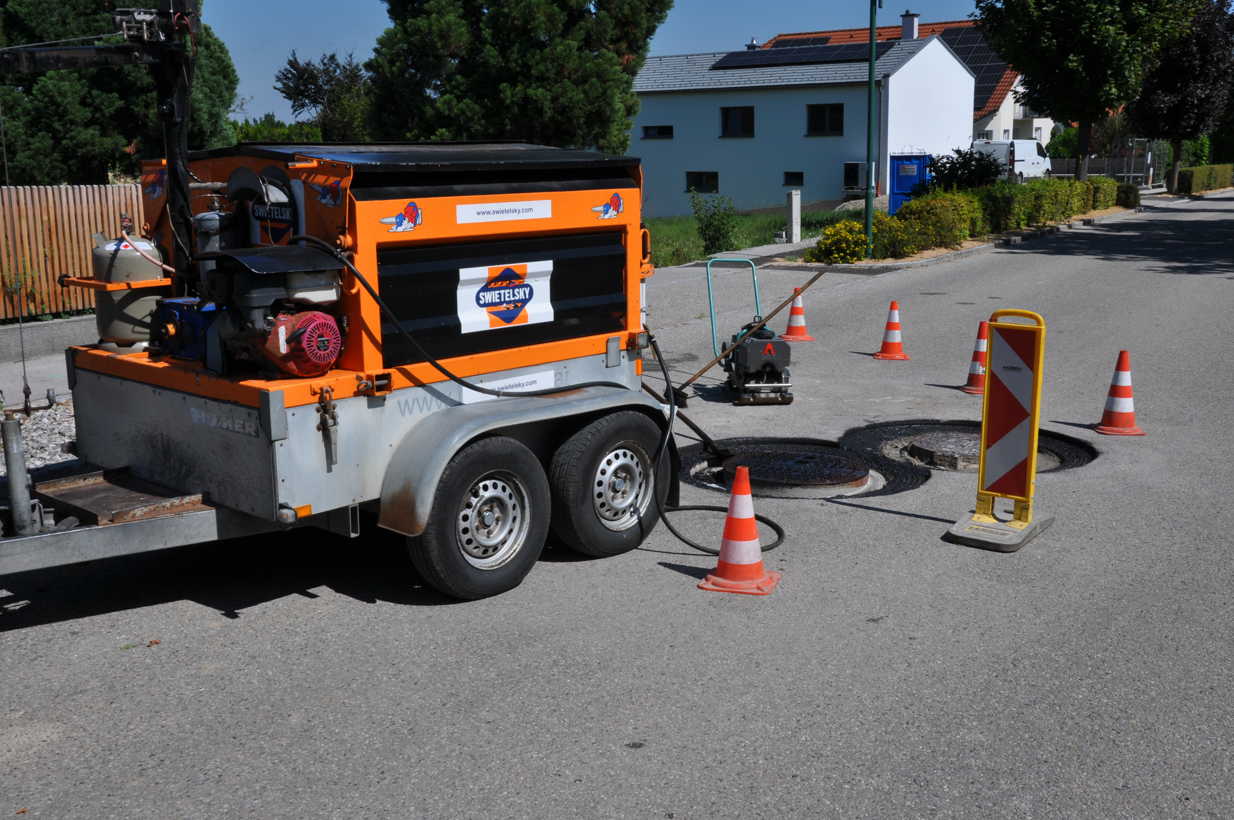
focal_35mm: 39
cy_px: 410
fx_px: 1335
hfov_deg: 49.6
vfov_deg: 34.1
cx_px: 617
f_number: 14
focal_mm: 26
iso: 200
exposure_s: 1/200
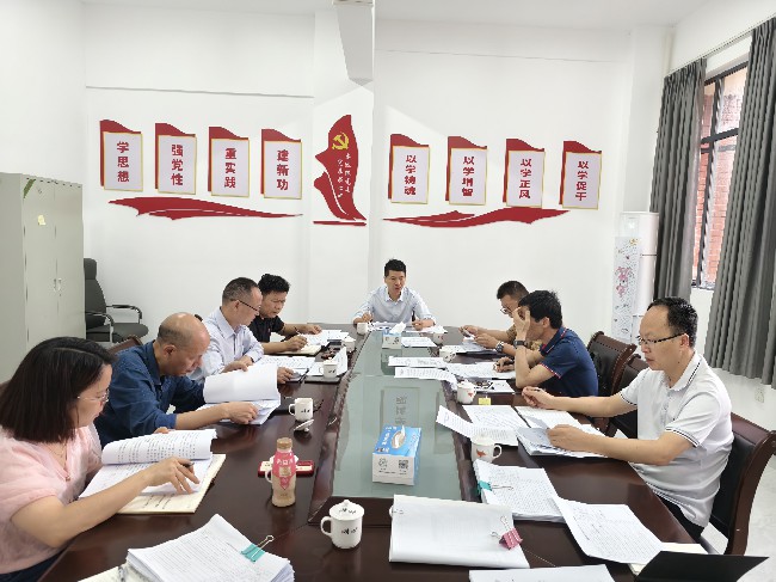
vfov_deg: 58.8
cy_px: 291
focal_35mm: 23
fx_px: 515
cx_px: 388
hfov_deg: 73.9
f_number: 1.57
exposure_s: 1/100
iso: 379
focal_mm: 5.6
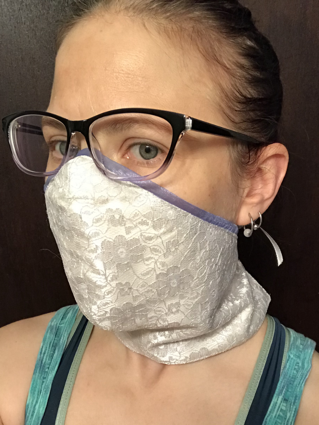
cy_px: 212
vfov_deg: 56.8
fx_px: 393
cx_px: 160
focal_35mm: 32
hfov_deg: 44.2
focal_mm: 2.9
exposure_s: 1/30
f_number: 2.2
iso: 125
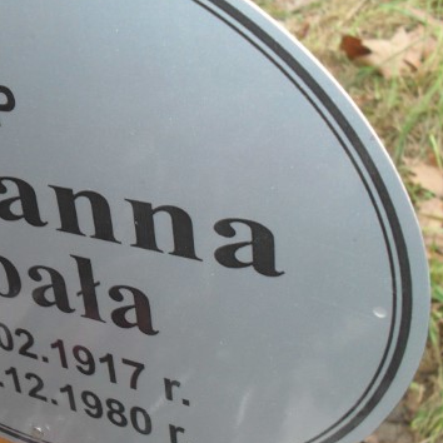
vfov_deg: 30.5
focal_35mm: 56
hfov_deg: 29.5
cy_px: 267
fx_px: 811
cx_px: 59
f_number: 3.2
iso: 200
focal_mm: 6.3
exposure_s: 1/45
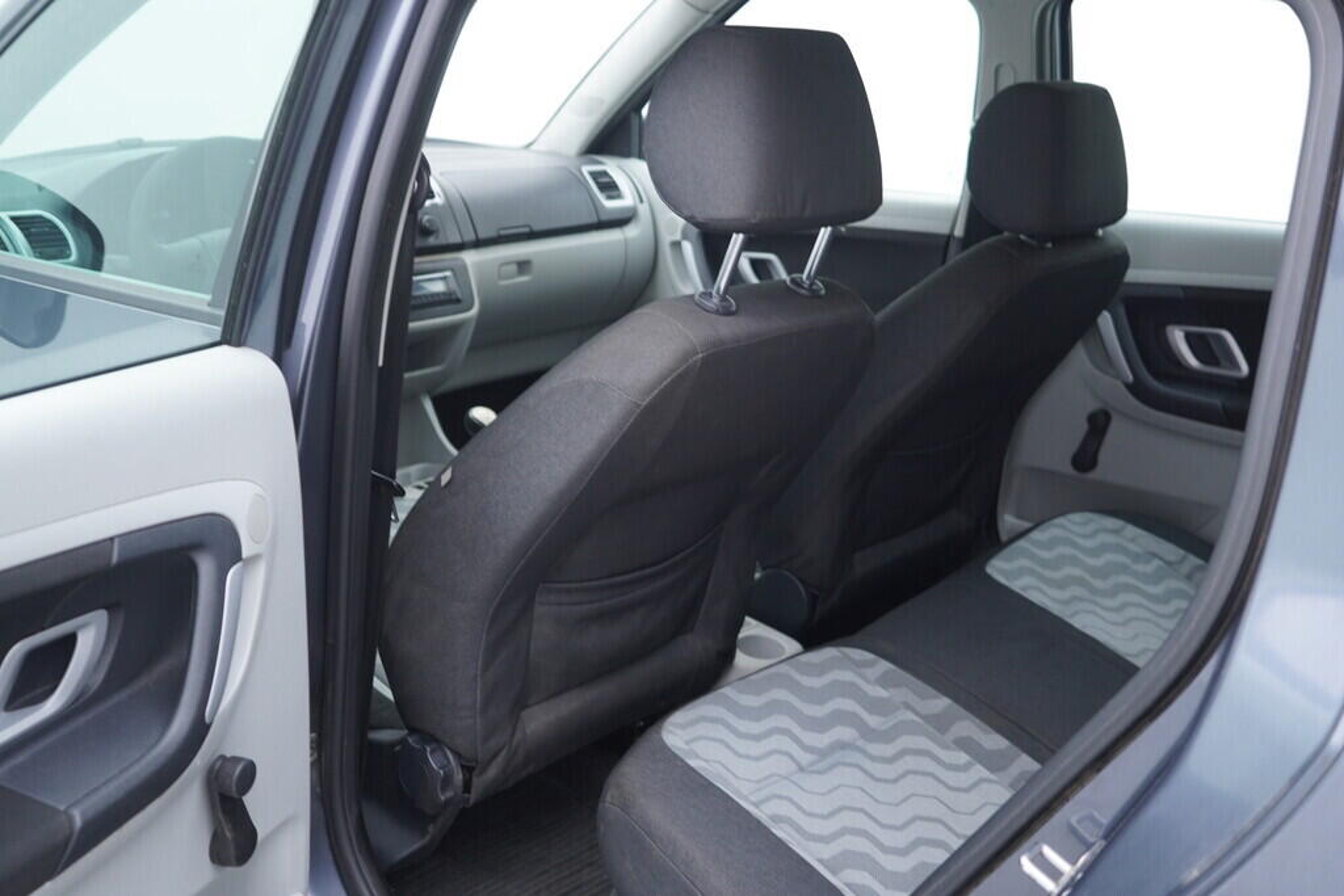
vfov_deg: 36.9
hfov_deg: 53.1
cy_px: 448
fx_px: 1344
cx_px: 672
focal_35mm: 36
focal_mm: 24
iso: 160
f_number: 2.8
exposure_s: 1/40
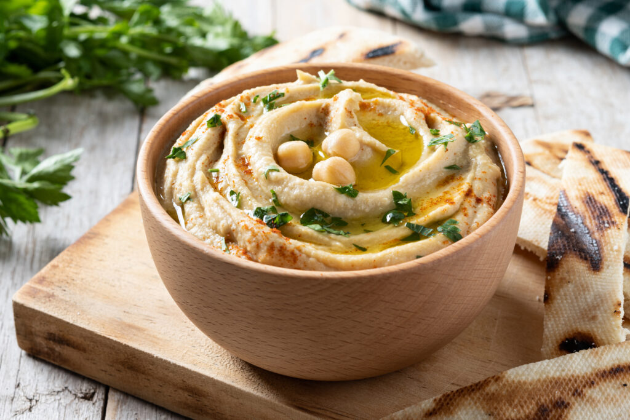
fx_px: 1575
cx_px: 315
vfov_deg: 15.2
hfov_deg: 22.6
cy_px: 210
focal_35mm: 90
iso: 100
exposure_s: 1/200
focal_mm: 60
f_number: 9
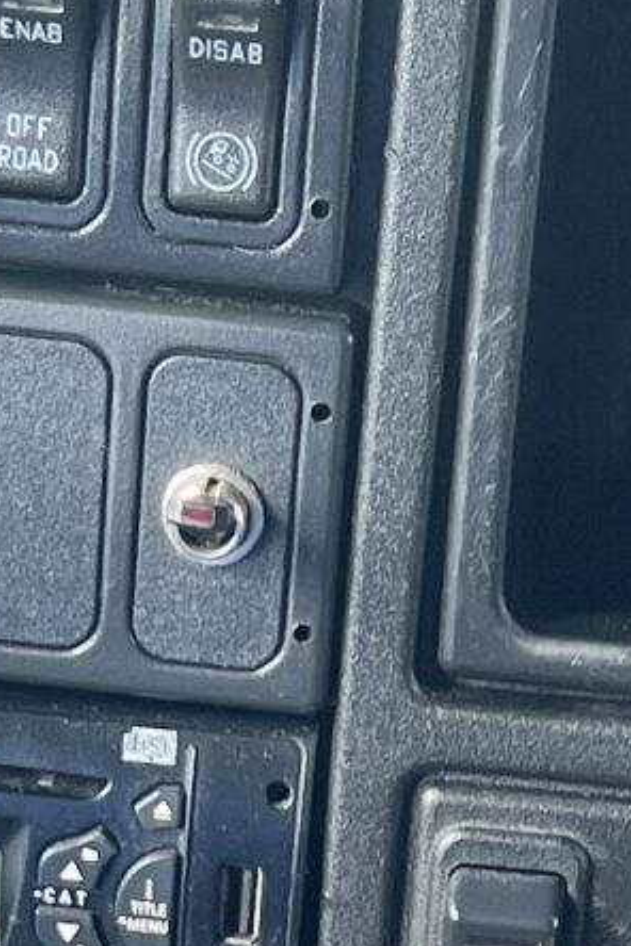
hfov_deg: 8.8
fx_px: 4101
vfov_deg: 12.6
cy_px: 1315
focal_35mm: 156
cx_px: 416
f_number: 1.5
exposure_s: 1/121
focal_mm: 5.7
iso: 100
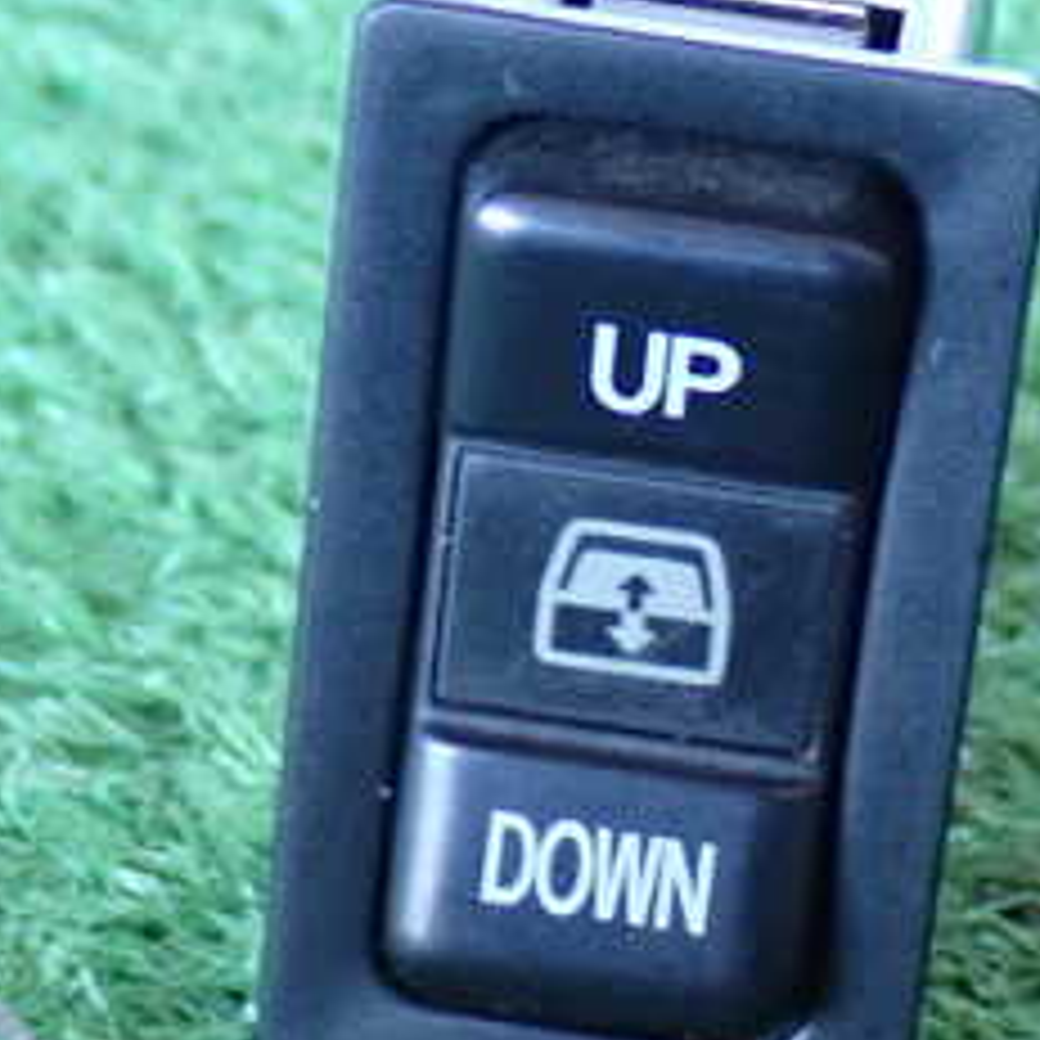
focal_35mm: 154
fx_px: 5235
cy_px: 594
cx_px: 738
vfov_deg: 11.3
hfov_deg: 11.3
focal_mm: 11.88
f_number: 3.8
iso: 800
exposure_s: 1/20
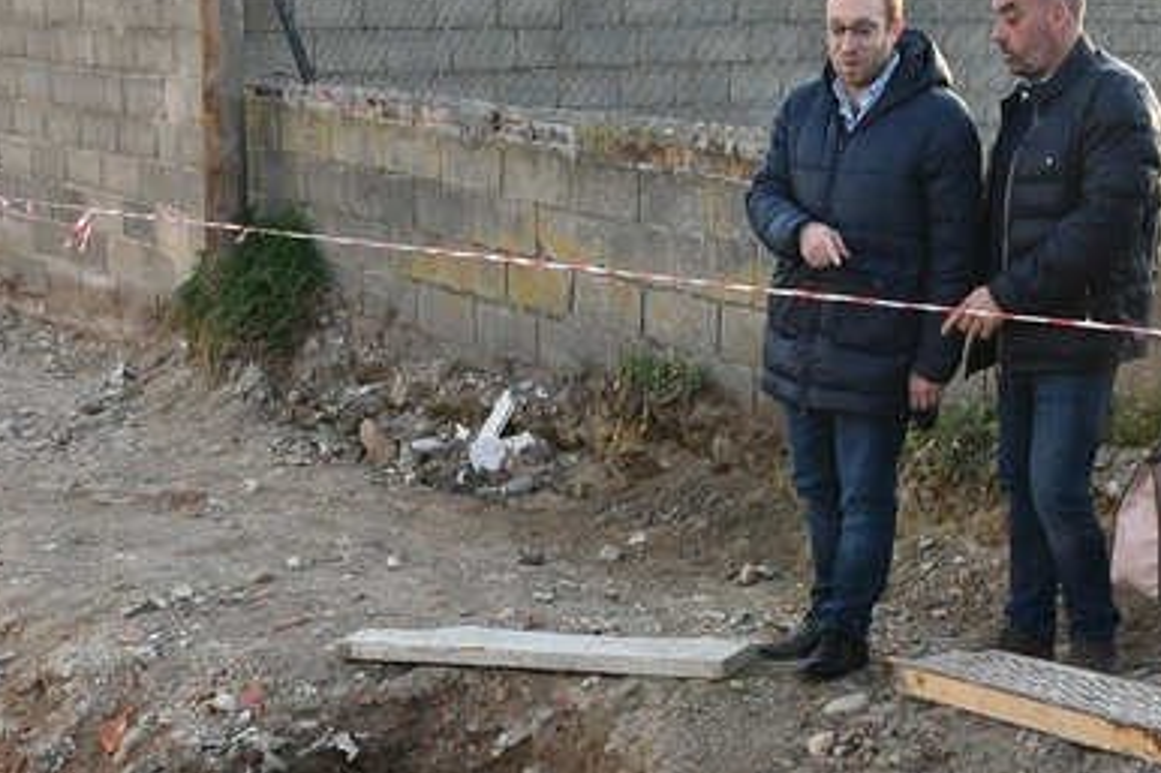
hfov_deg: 31.9
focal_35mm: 63
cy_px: 695
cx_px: 611
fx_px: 2031
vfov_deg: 21.1
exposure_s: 1/125
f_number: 5.6
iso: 400
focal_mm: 18
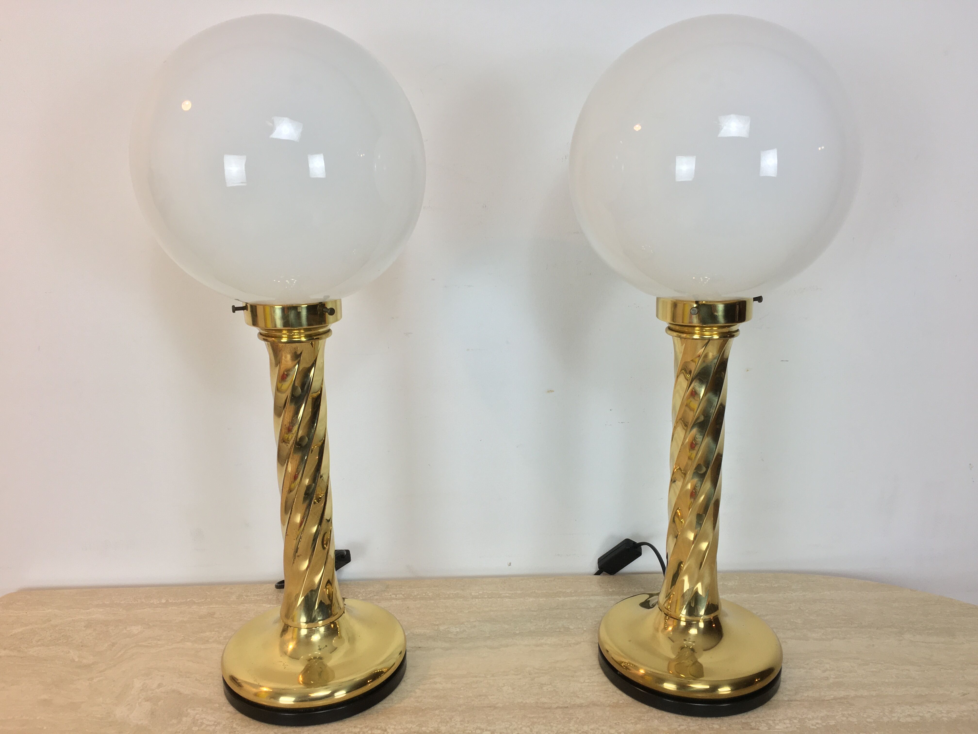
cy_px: 367
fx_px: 819
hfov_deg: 61.7
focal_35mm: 29
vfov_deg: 48.2
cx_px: 489
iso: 25
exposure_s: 1/33
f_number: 2.2
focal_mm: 4.15
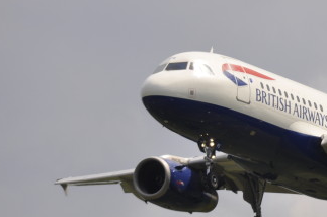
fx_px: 5902
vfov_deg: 2.1
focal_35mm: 651
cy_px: 97
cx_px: 297
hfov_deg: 3.2
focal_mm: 200
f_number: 6.3
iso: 200
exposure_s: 1/1000
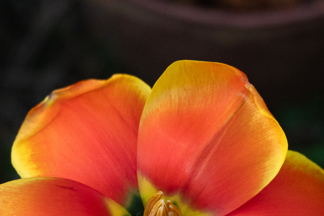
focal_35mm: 334
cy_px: 254
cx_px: 151
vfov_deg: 4.1
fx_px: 3006
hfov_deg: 6.2
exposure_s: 1/640
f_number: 4
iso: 400
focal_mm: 44.93
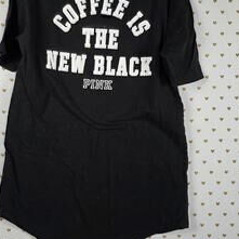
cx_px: 96
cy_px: 93
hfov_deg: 47.0
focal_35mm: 35
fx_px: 273
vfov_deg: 46.9
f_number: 1.7
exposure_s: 1/180
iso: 200
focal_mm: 6.3
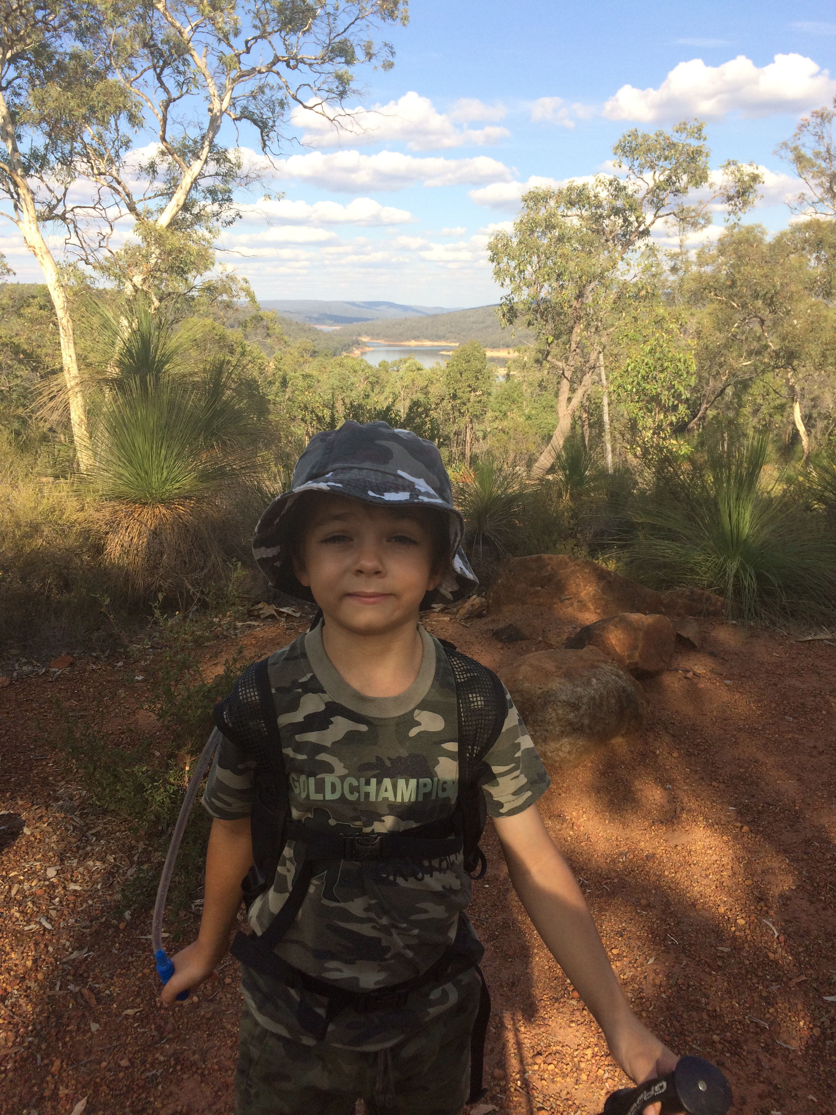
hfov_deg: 48.2
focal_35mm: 29
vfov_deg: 61.7
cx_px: 418
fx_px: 934
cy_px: 558
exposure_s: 1/1109
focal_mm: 4.15
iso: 40
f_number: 2.2
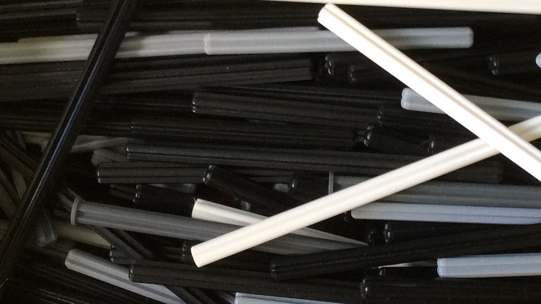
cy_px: 164
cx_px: 385
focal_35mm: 74
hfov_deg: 28.3
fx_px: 1062
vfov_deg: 16.3
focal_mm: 3.3
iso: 80
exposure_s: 1/24
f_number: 2.4
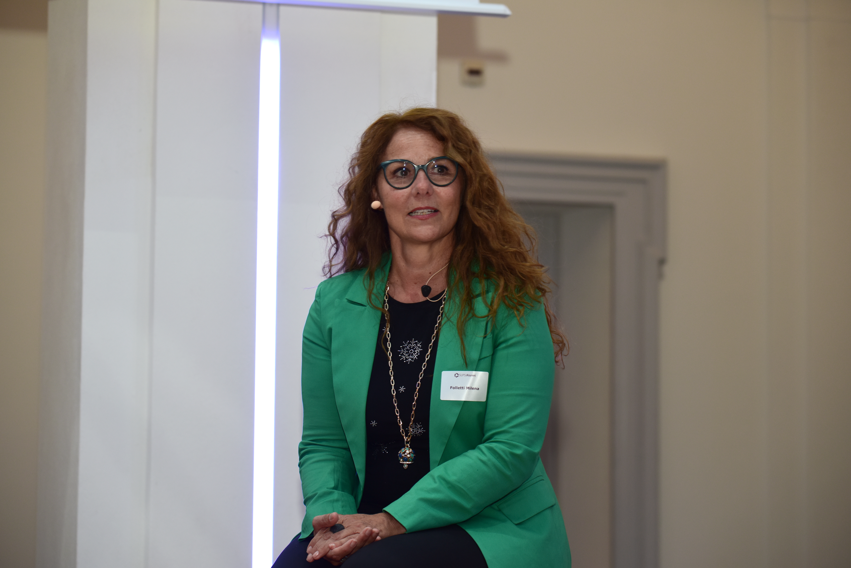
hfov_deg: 19.5
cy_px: 284
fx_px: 2483
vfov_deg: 13.1
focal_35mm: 105
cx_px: 426
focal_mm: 105
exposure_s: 1/60
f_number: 4
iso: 500
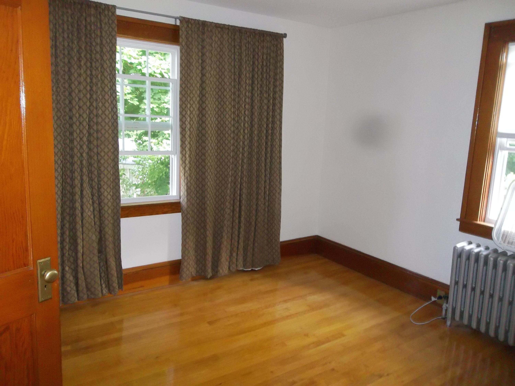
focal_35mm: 27
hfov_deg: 65.3
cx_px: 258
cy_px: 193
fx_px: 402
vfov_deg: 51.4
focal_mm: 4.9
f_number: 3.5
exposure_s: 1/30
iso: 320
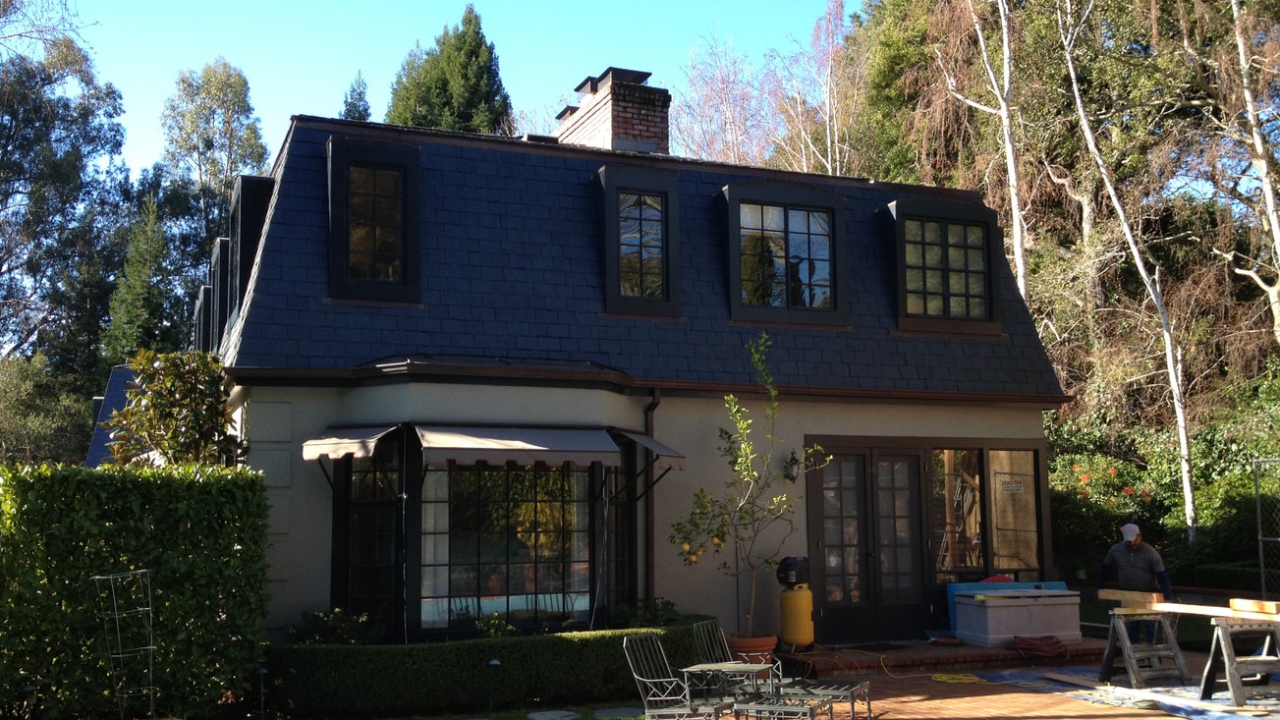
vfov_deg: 30.4
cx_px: 641
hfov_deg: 51.6
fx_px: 1324
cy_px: 390
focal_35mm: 39
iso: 50
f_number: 2.4
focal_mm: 4.28
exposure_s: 1/345
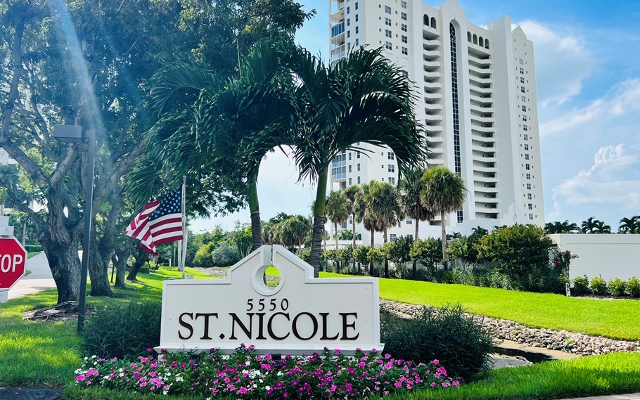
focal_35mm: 31
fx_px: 541
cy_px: 173
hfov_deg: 61.2
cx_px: 331
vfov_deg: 40.5
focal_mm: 5.7
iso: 50
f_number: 1.5
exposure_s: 1/5882
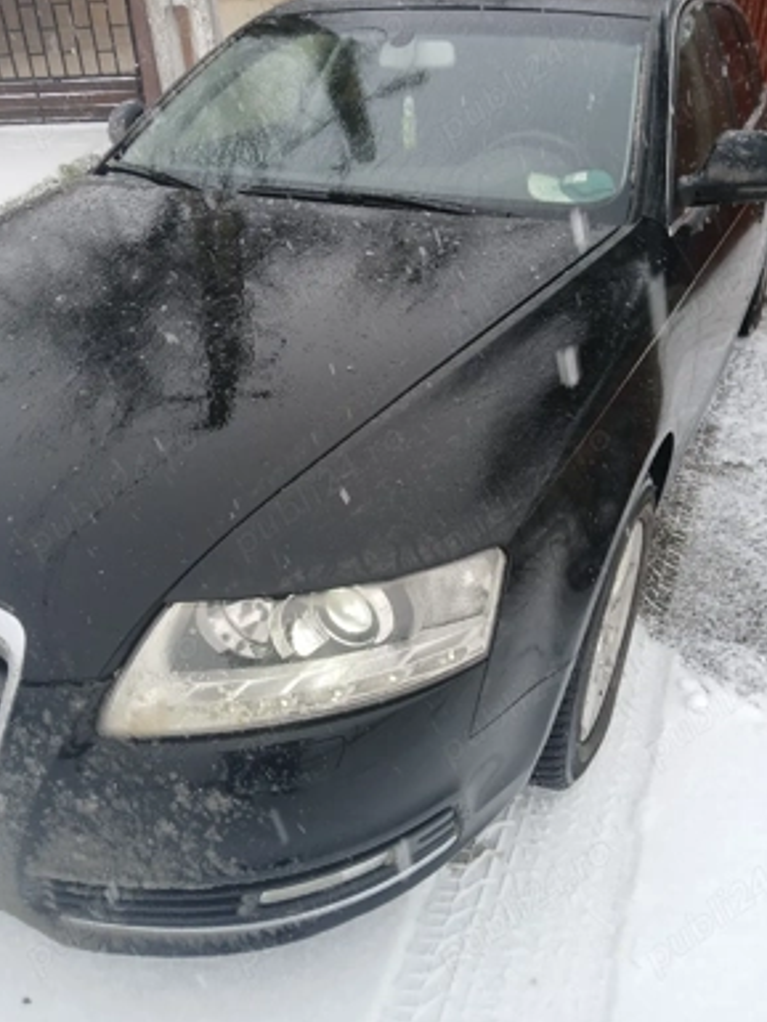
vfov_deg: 65.3
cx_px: 372
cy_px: 523
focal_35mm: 27
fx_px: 797
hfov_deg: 51.4
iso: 20
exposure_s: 1/132
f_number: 1.8
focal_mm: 3.98
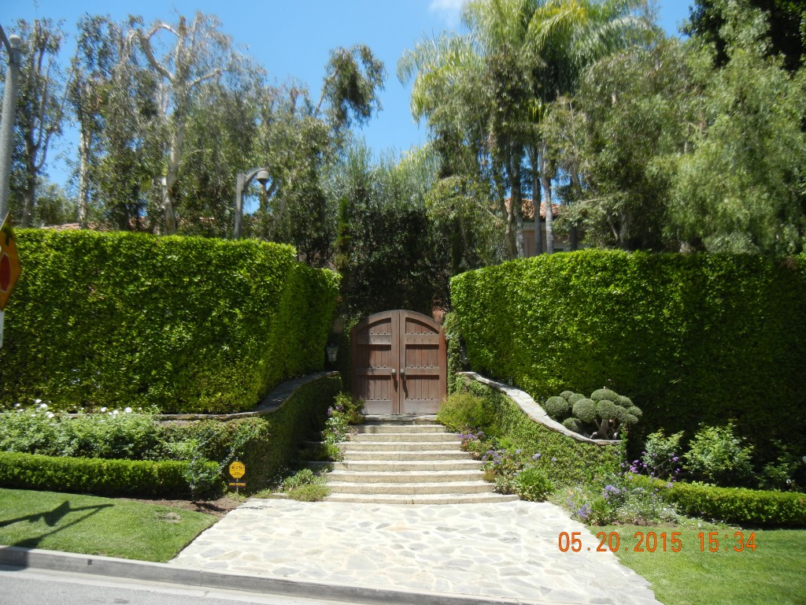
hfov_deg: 60.0
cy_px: 302
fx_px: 699
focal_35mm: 30
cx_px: 403
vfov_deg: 46.8
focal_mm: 5.4
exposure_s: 1/866
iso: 160
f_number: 3.5
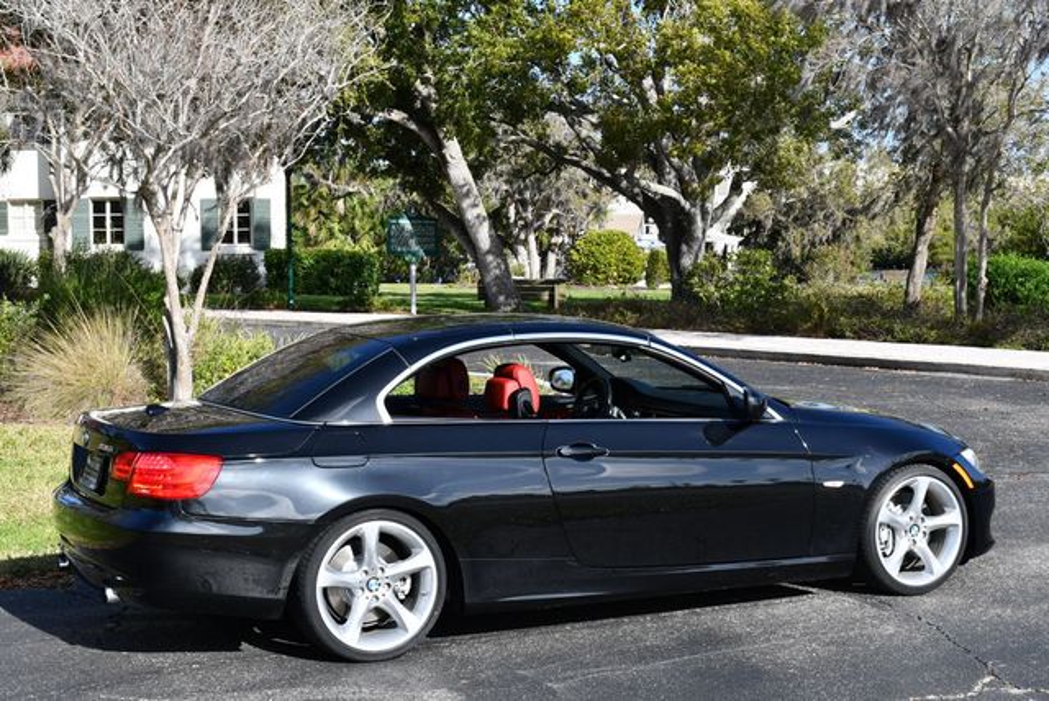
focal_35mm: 60
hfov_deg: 33.4
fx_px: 1750
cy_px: 350
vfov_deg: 22.7
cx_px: 524
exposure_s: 1/250
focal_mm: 30
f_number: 8
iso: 140
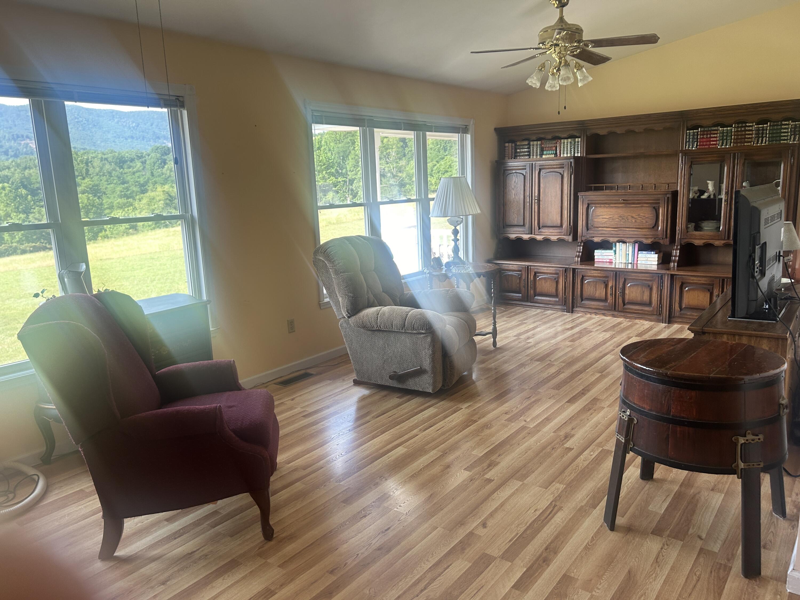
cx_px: 400
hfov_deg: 67.3
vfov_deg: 53.1
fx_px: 601
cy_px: 300
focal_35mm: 26
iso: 64
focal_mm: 5.7
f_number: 1.5
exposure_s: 1/121
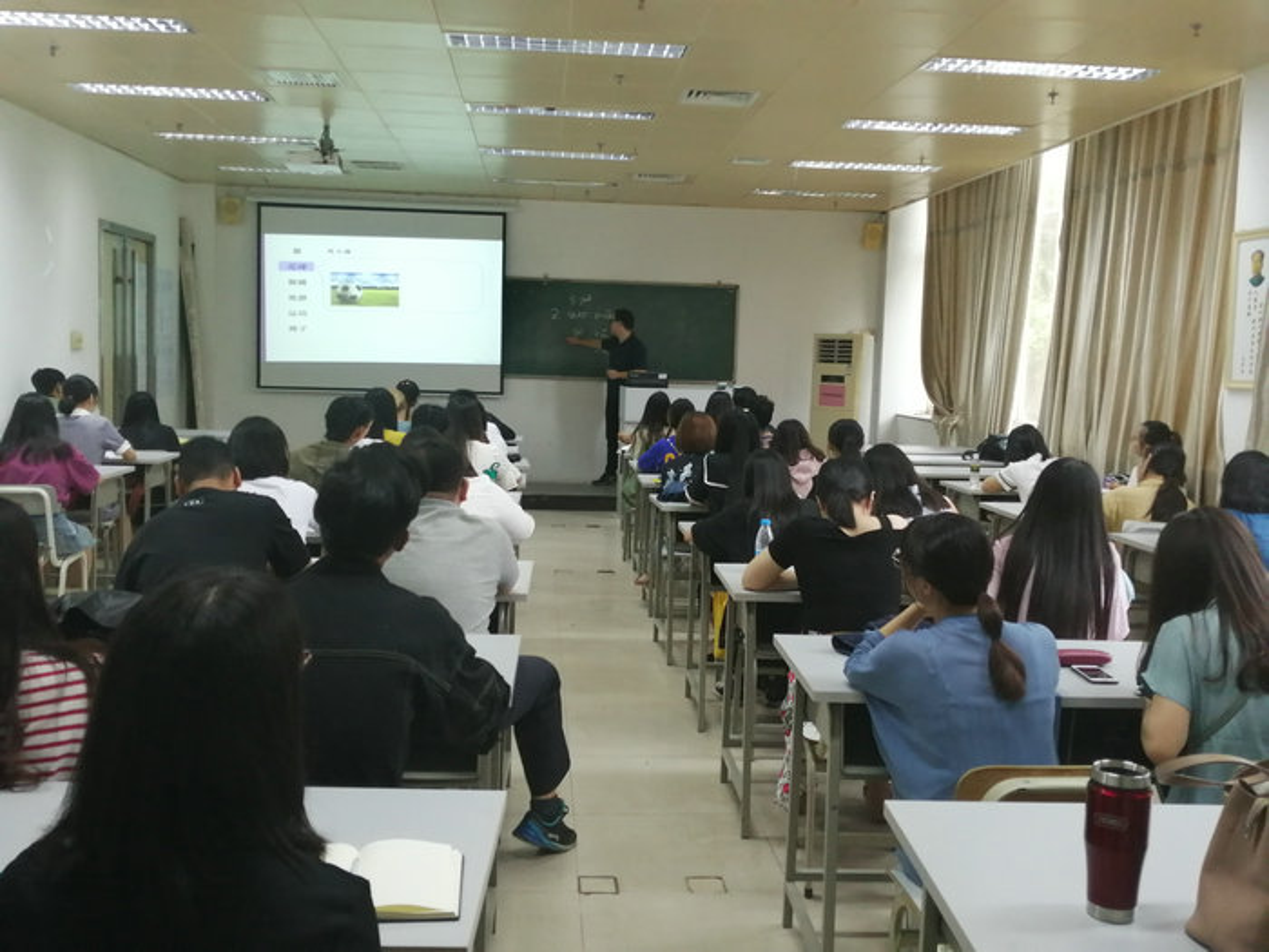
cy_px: 476
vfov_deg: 42.9
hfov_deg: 55.4
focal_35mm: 33
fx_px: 1210
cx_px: 634
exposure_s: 1/33.3
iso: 160
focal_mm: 3.62
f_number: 1.8
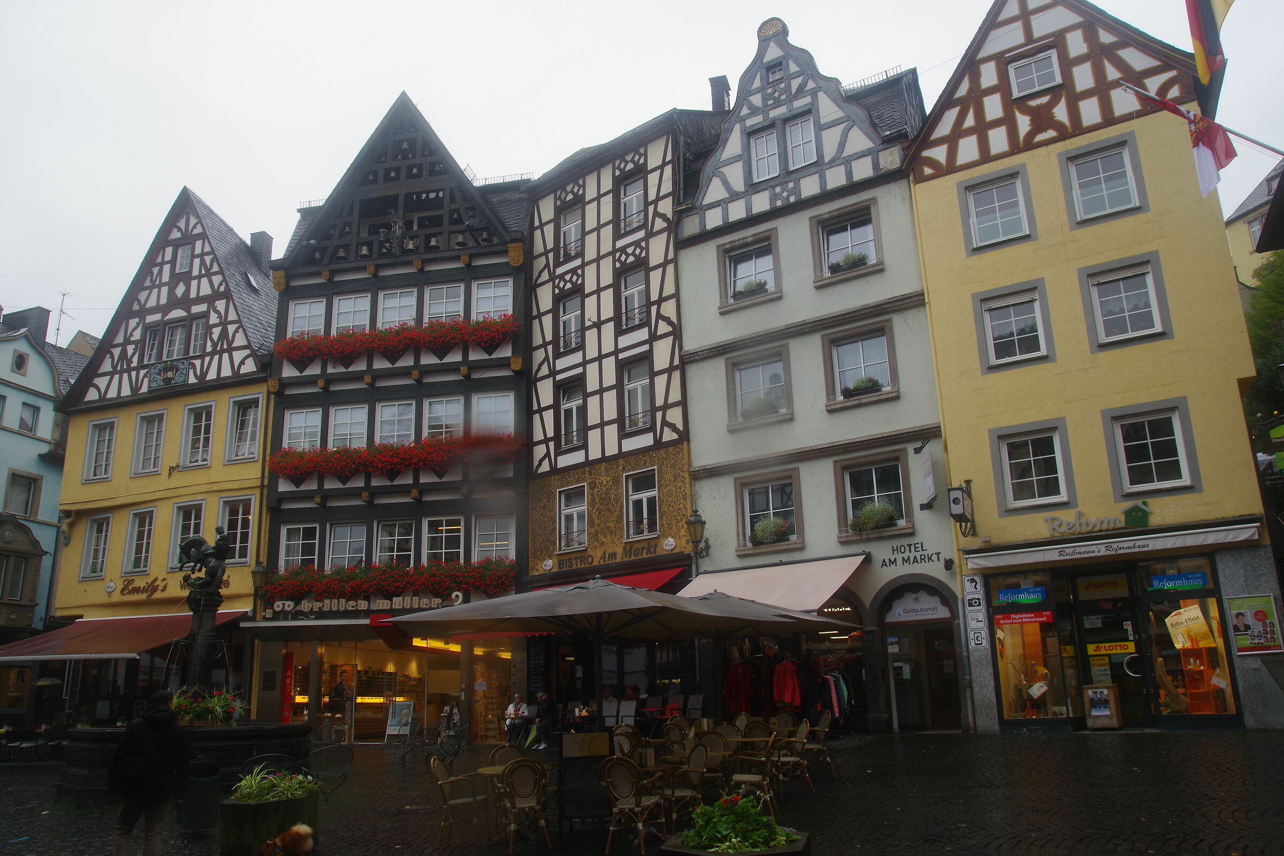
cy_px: 428
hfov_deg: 71.5
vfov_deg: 51.3
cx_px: 642
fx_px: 892
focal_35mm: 25
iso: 200
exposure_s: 1/40
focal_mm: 17.01
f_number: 6.3
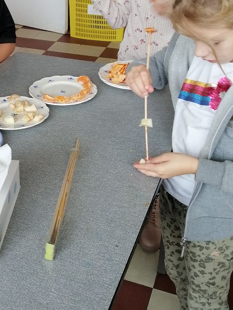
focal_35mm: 56
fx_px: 503
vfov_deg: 34.1
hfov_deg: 25.2
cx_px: 20
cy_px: 108
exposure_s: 1/33.3
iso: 64
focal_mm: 3.95
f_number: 1.8
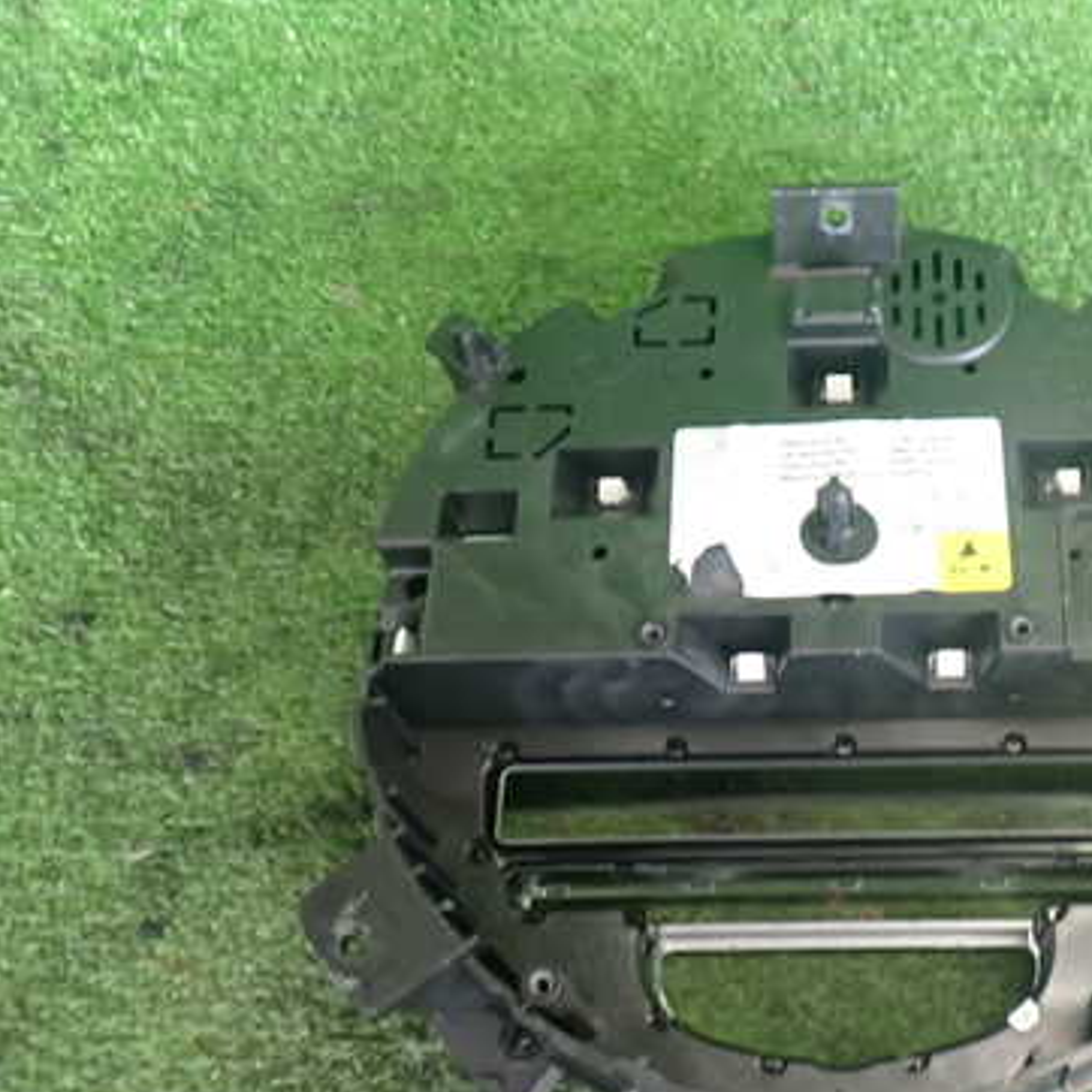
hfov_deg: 37.2
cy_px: 600
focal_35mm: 44
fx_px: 1570
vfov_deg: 38.3
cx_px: 848
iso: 320
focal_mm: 5.4
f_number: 2.3
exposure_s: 1/30
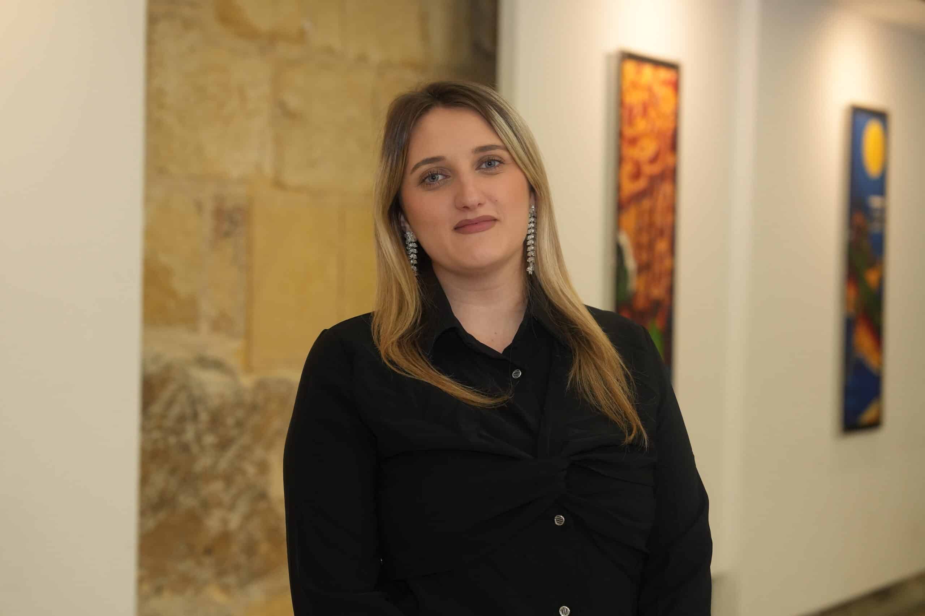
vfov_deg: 19.5
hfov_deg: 28.8
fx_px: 1798
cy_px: 308
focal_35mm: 70
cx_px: 462
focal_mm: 70
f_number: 3.5
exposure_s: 1/125
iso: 2500
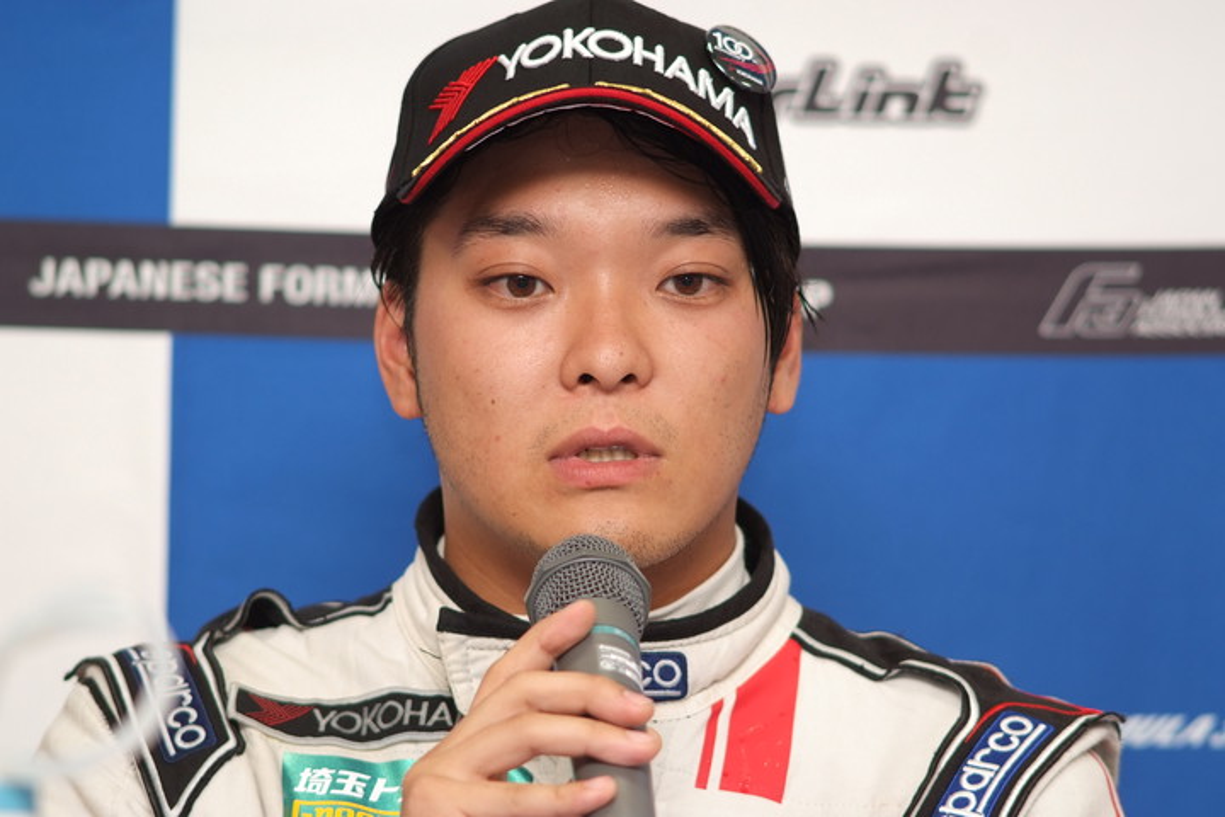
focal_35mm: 270
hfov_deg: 7.6
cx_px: 612
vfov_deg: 5.1
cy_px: 408
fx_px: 9187
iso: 400
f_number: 2.8
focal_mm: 180
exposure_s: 1/250
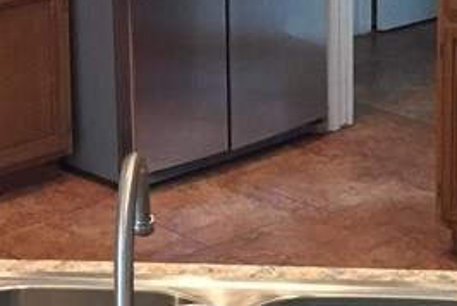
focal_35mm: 116
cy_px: -91
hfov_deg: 17.3
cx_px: 14
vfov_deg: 11.5
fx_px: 1474
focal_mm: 4.15
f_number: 2.2
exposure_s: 1/30
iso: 250
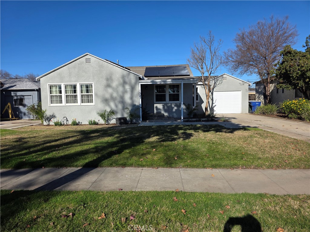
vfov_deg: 58.9
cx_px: 155
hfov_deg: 73.9
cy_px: 116
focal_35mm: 23
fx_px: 206
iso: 80
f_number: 1.7
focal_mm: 6.3
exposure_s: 1/7333
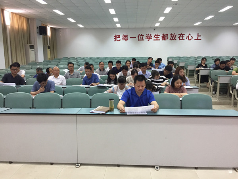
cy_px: 90
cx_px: 119
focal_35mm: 29
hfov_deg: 61.7
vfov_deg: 48.2
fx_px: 199
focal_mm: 4.15
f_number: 2.2
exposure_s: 1/33
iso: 200
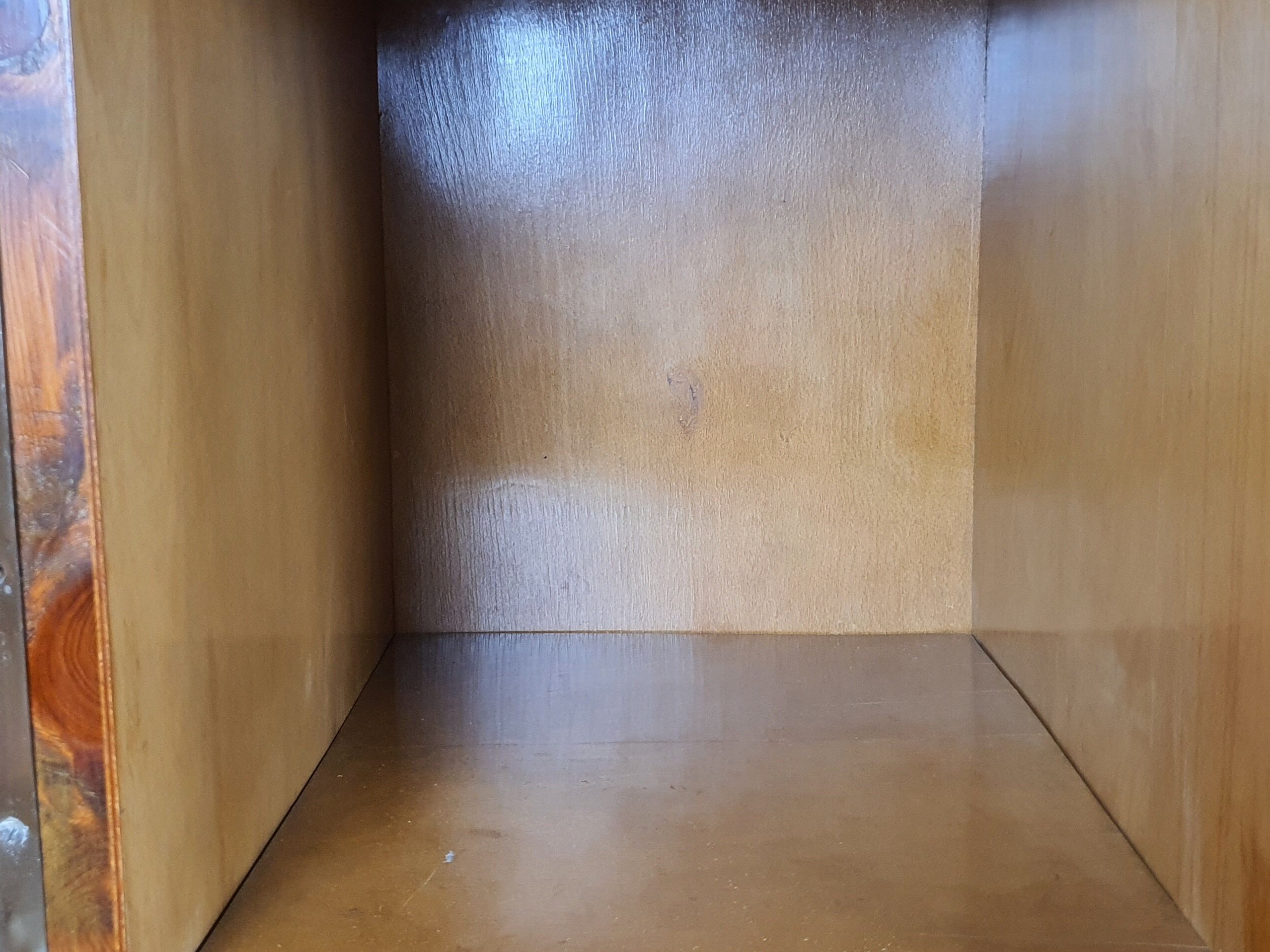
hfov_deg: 45.7
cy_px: 428
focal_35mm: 41
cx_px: 704
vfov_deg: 35.1
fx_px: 1504
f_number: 1.5
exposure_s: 1/50
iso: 200
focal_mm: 4.3
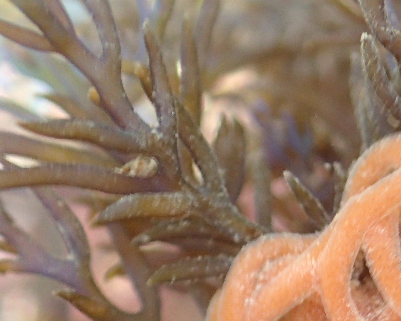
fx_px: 985
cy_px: 326
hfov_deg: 21.6
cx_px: 457
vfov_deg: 18.0
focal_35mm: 83
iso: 200
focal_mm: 5.5
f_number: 2.3
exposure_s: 1/125
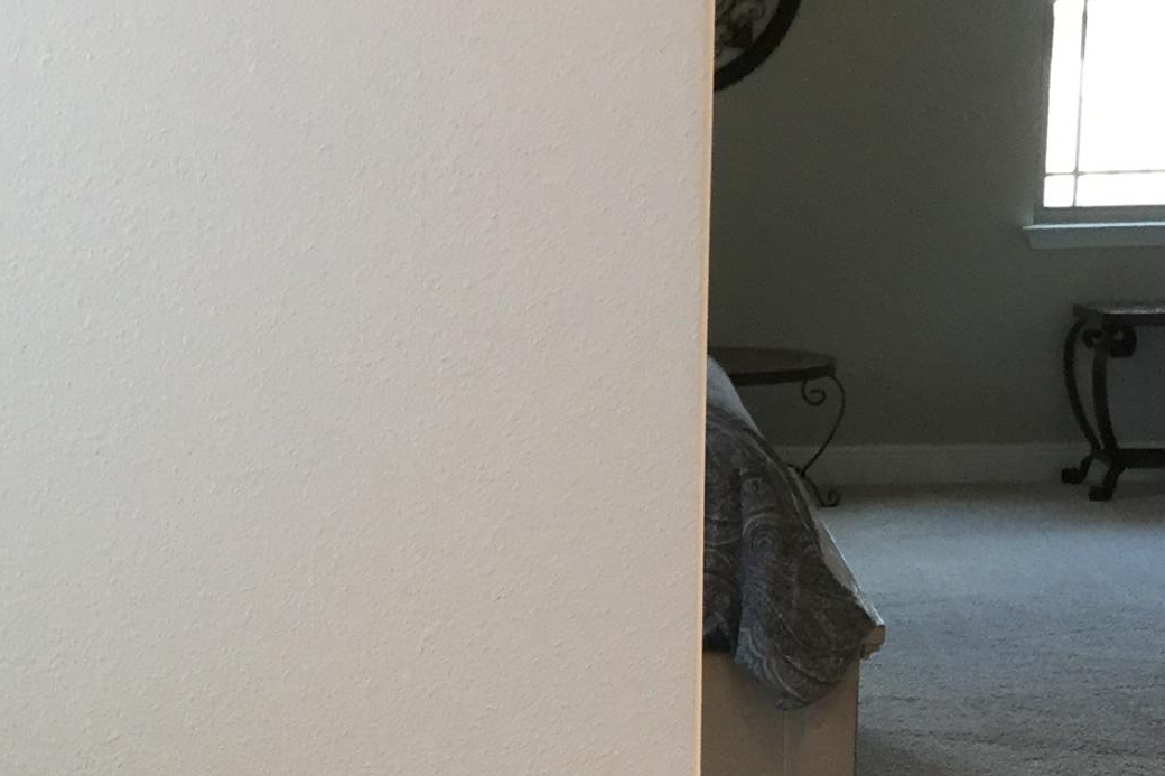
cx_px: 259
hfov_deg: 21.7
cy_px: 938
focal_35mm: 93
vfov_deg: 14.2
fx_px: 3009
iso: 64
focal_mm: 3.3
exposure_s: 1/30
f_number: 2.4
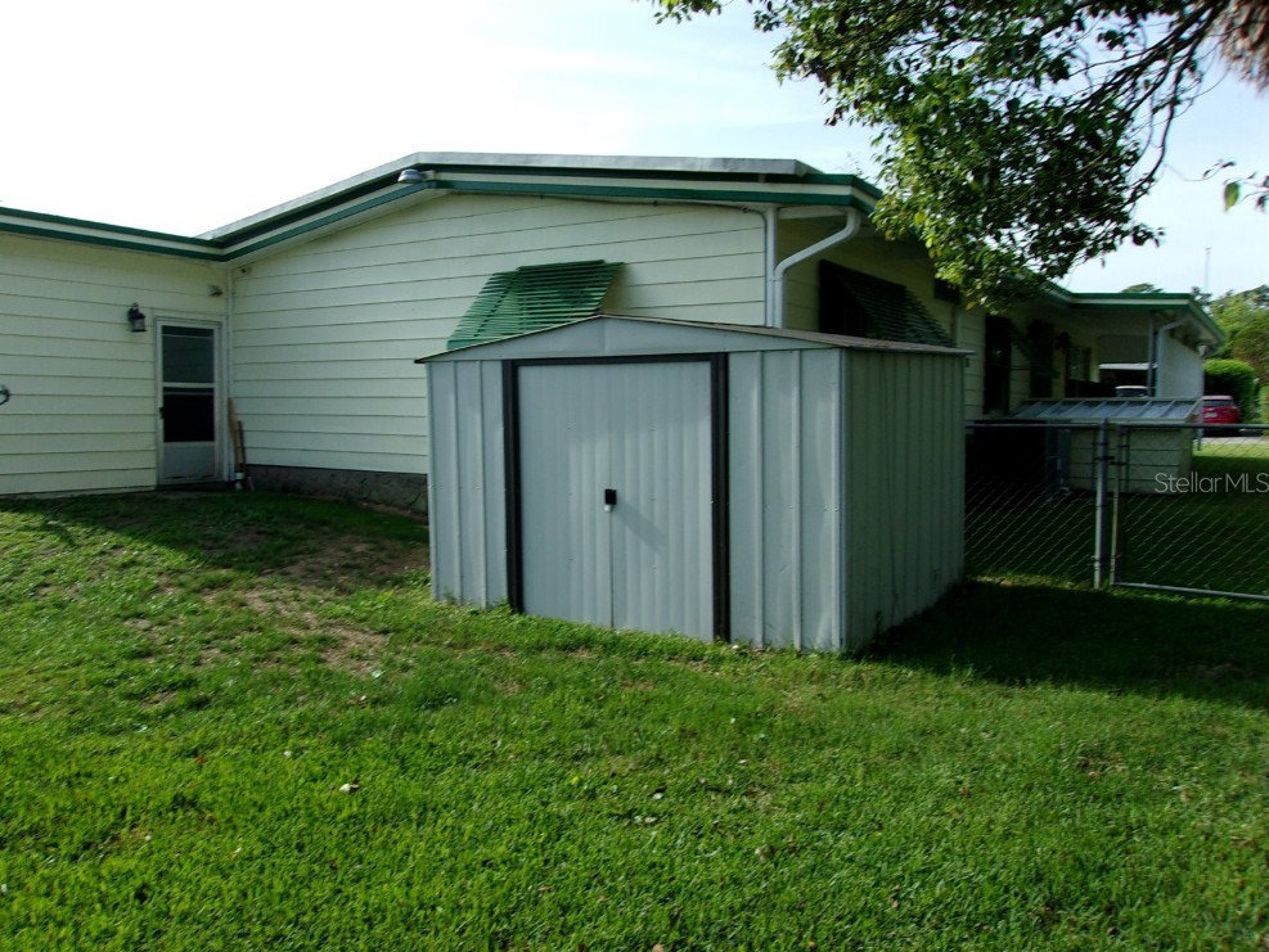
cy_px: 482
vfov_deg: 49.8
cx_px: 617
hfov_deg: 63.4
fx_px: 1027
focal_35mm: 28
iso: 80
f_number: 10.4
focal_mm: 4.9
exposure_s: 1/70
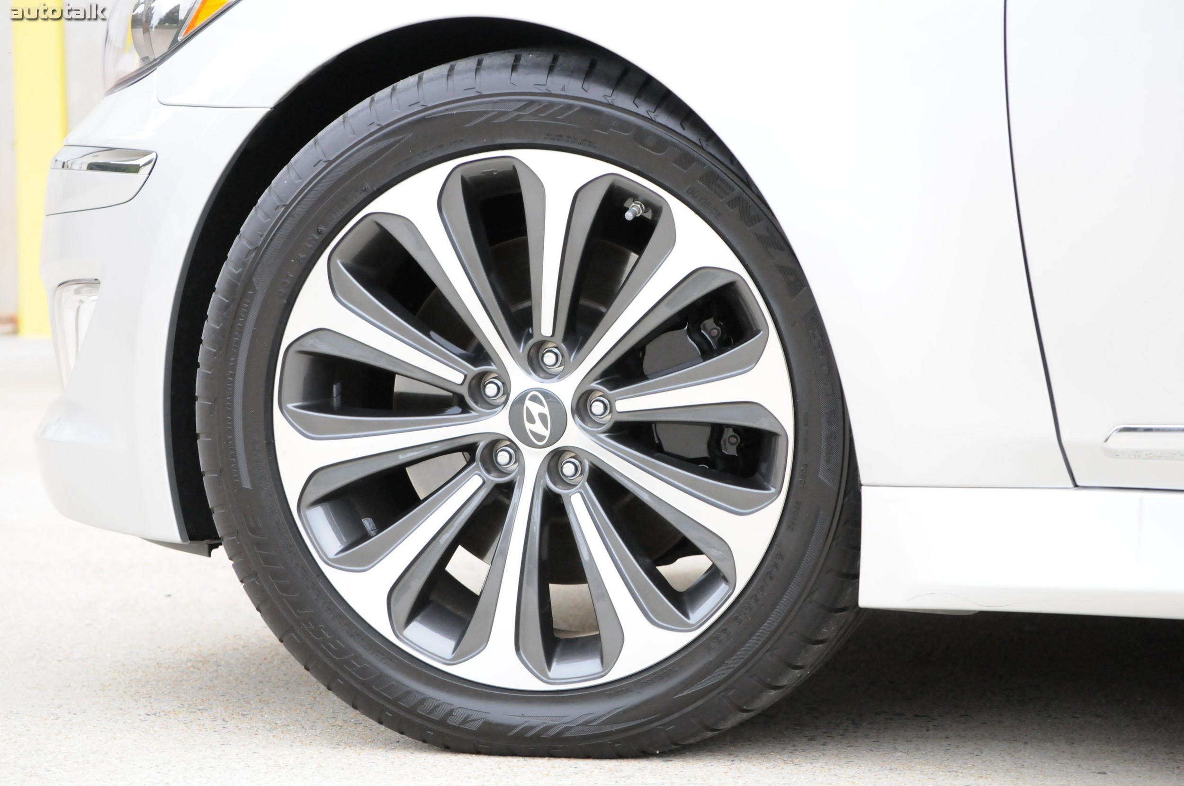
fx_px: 5174
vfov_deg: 8.7
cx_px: 592
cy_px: 393
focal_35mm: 158
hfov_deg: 13.1
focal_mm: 105
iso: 2000
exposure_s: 1/250
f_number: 8
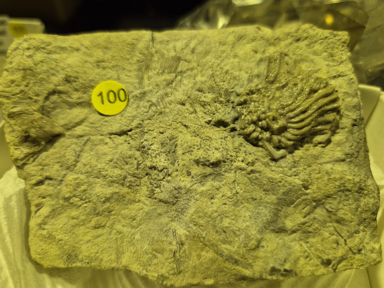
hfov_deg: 73.9
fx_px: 255
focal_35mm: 23
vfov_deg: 58.9
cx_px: 192
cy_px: 144
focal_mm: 5.4
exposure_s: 1/100
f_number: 1.8
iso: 100
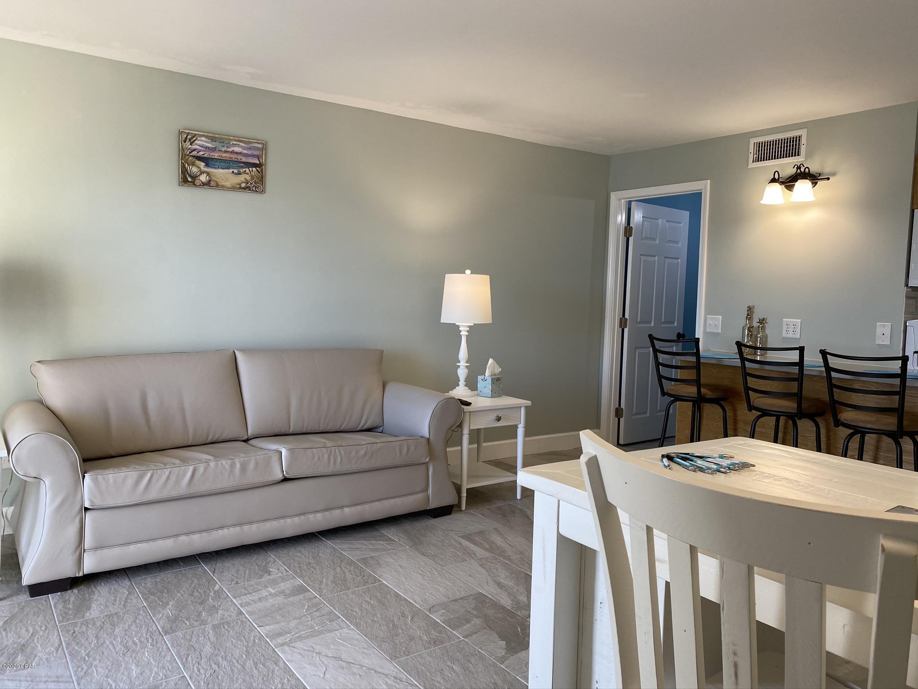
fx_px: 690
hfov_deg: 67.3
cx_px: 459
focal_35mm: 26
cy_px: 344
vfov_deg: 53.1
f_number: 1.8
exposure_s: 1/120
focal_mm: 4.25
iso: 80
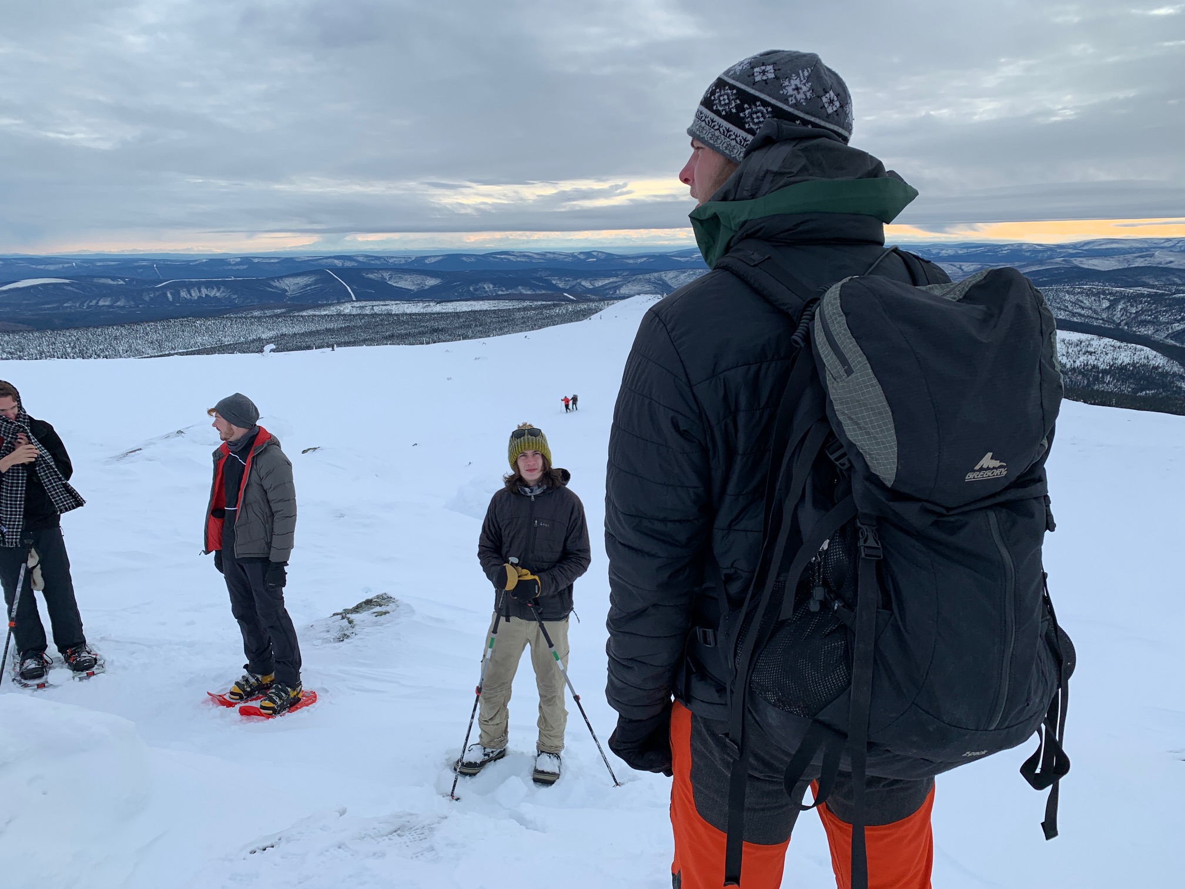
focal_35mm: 26
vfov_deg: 53.1
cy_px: 444
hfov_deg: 67.3
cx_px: 592
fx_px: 890
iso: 25
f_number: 1.8
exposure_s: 1/1100
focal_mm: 4.25
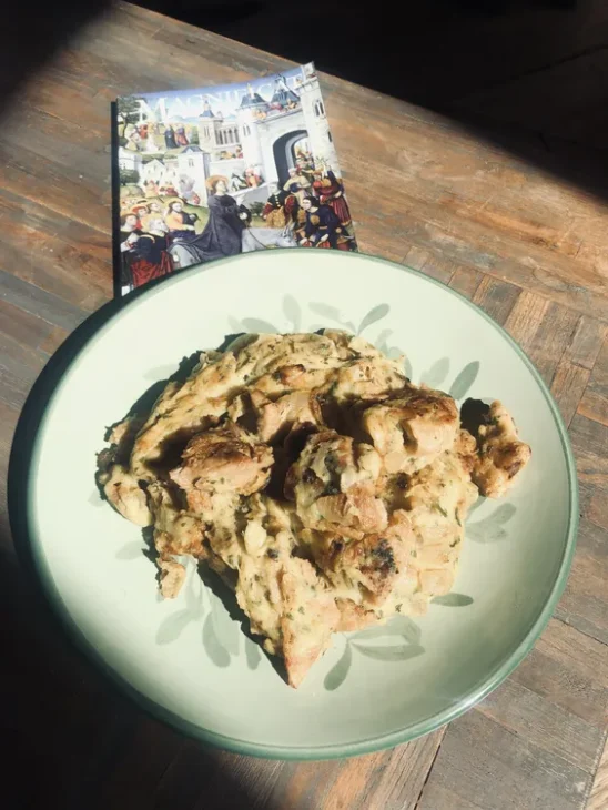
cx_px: 304
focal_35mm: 28
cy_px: 405
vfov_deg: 63.4
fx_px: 655
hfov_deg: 49.8
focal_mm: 4
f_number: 1.8
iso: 20
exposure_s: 1/1499
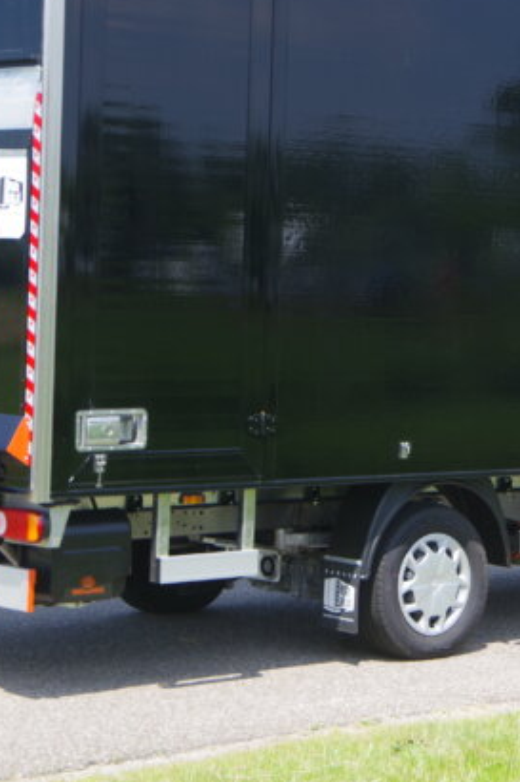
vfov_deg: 17.5
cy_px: 281
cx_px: 370
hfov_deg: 11.7
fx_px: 2537
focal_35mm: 117
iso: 200
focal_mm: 40
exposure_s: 1/320
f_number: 5.6
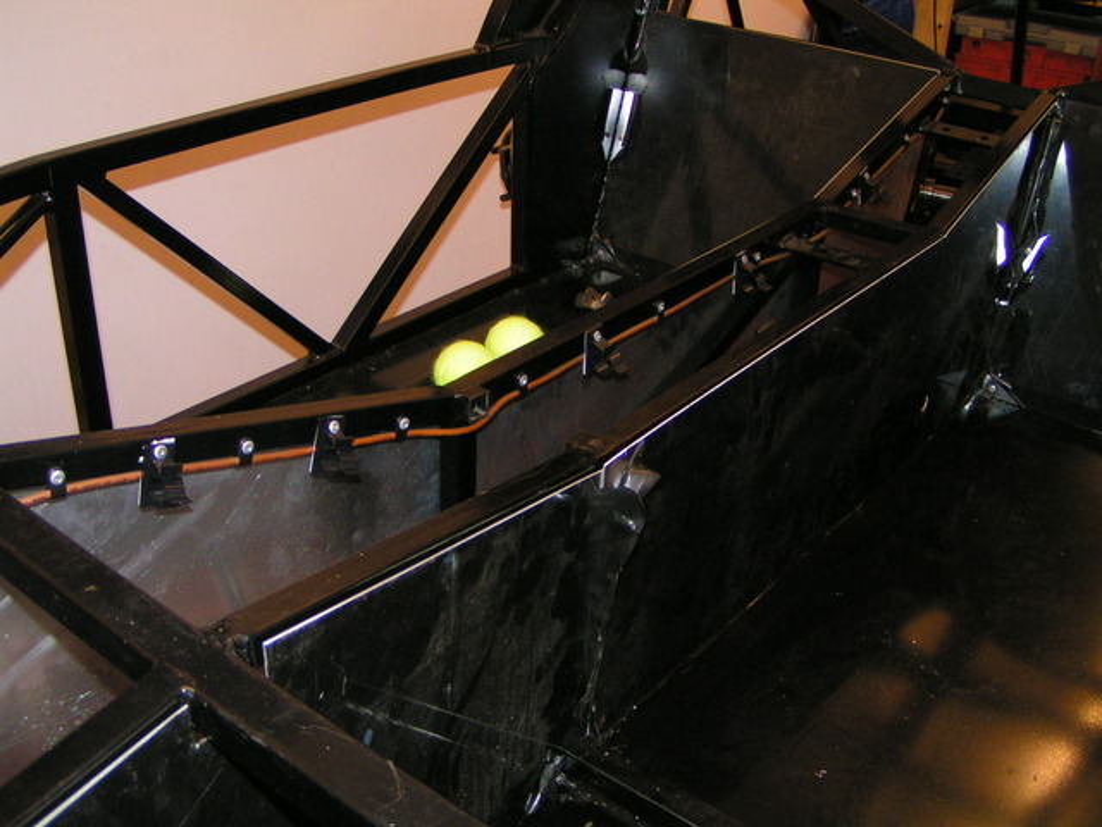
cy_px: 414
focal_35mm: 38
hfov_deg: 49.0
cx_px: 551
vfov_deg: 37.7
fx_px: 1210
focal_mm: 5.8
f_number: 2.8
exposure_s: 1/40
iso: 200
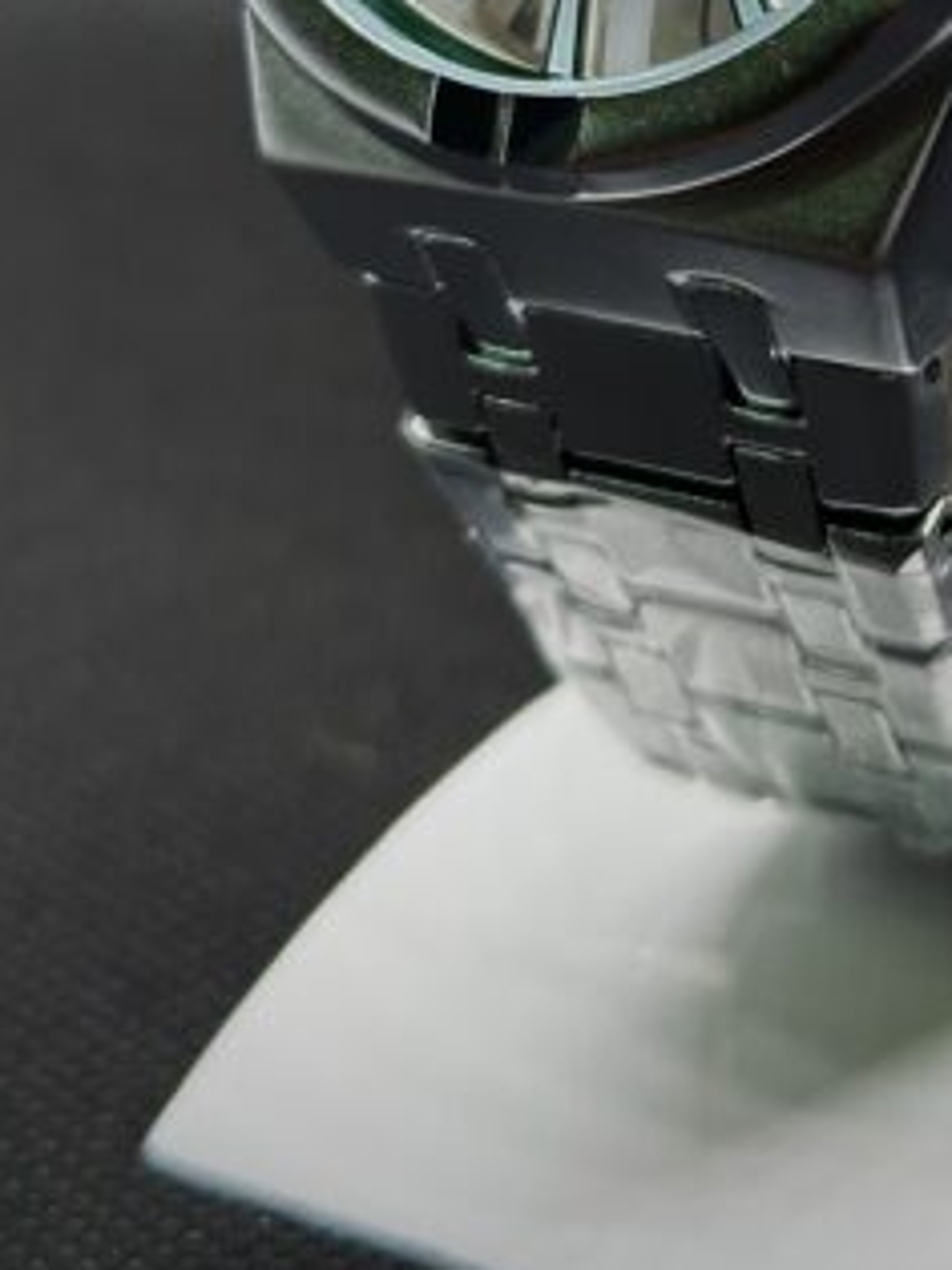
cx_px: 839
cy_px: -262
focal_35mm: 122
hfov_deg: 12.1
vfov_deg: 15.6
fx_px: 4477
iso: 64
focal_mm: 6.86
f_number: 1.78
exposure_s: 1/100
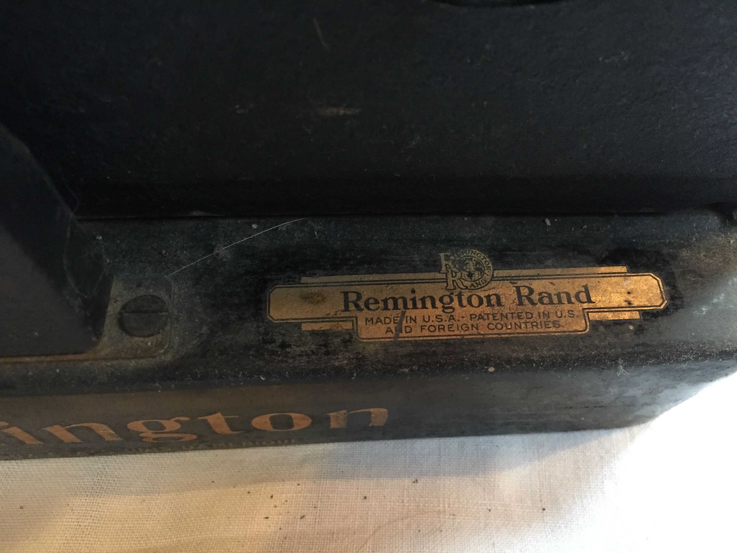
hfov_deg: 61.7
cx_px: 368
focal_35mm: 29
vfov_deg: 48.2
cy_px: 276
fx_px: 617
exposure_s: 1/25
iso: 250
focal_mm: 4.15
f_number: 2.2
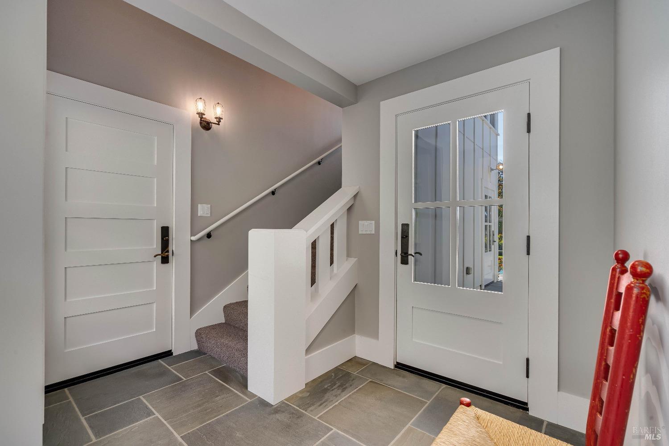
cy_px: 223
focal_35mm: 16
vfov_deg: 73.7
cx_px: 334
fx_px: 297
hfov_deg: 96.7
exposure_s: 1/125
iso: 320
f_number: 11
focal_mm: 16
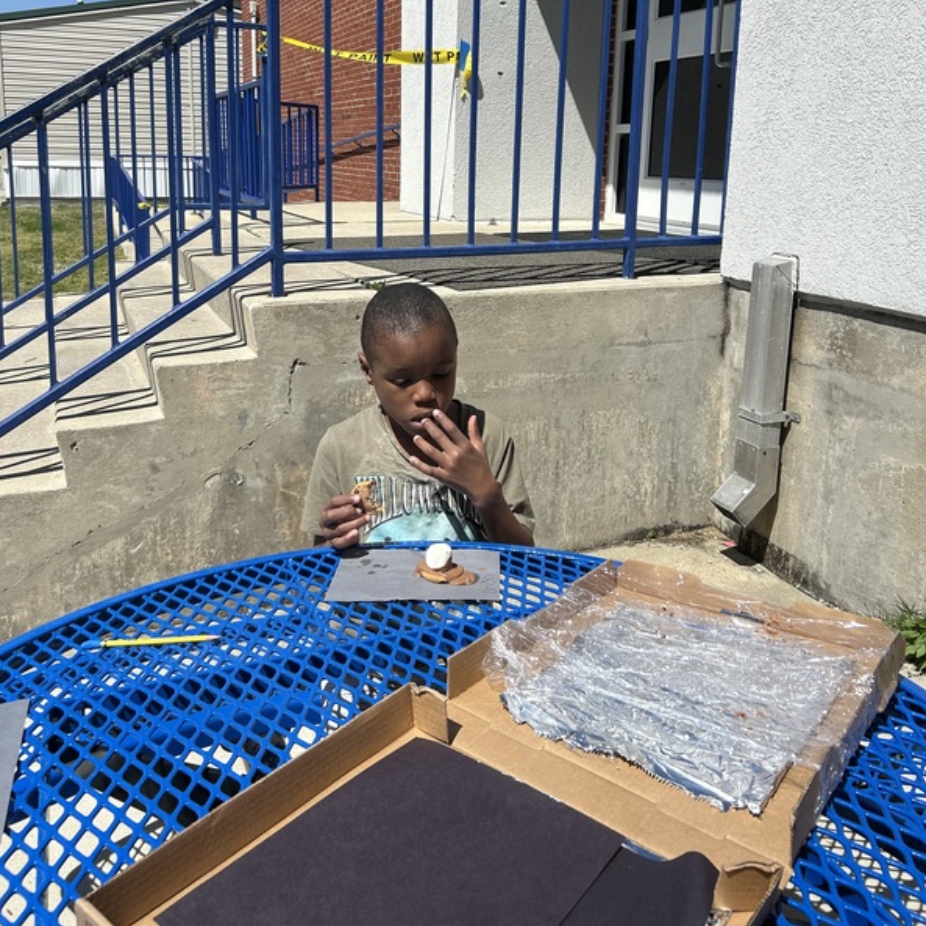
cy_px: 308
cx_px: 459
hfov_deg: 52.5
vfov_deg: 51.5
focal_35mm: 31
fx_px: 938
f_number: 1.5
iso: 50
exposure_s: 1/5587
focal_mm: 5.7
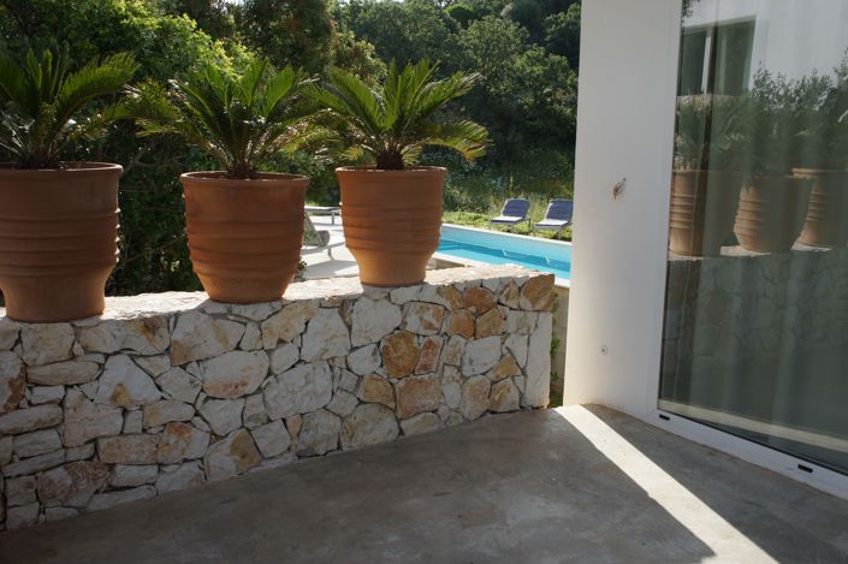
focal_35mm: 32
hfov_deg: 59.5
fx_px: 741
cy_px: 282
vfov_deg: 41.7
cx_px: 424
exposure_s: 1/250
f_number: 8
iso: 200
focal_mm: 21
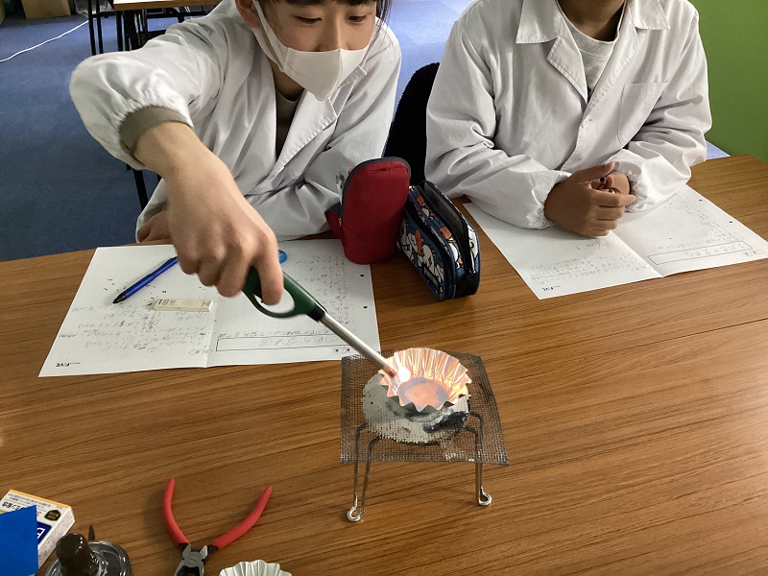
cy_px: 288
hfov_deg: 58.4
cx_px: 384
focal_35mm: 31
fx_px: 688
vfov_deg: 45.4
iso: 400
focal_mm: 3.3
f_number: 2.4
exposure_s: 1/33
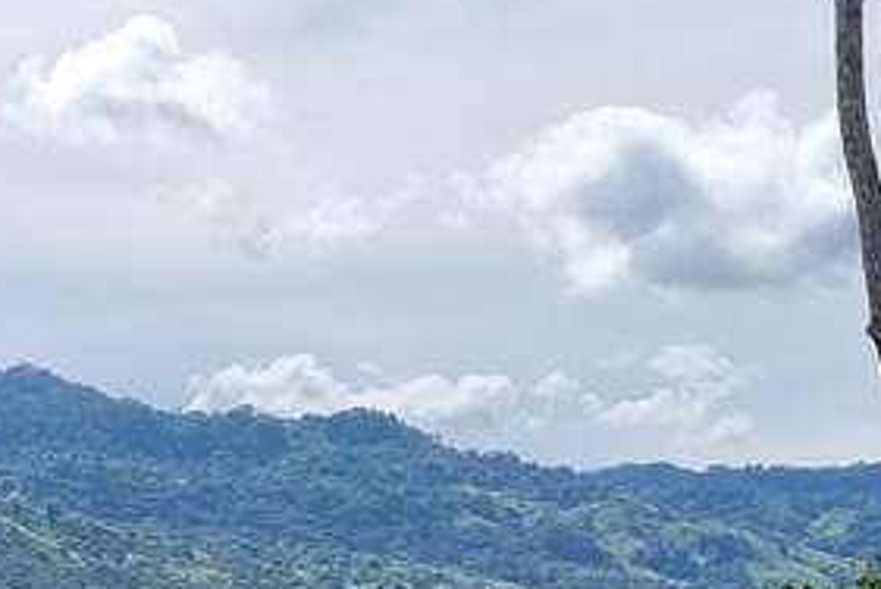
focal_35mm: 123
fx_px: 3013
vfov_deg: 10.6
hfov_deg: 14.8
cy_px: 1031
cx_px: -646
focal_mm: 5.4
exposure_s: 1/4056
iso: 50
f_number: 1.8
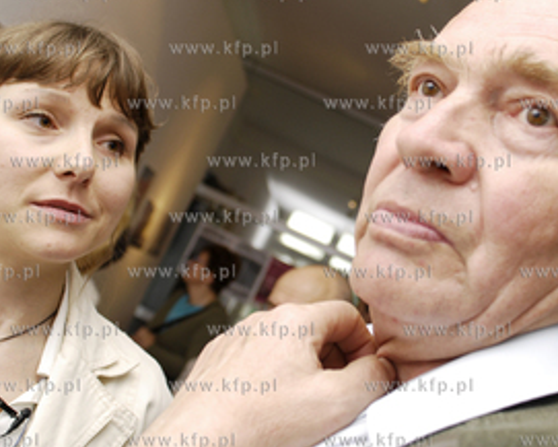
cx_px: 334
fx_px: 826
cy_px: 190
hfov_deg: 37.2
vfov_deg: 30.2
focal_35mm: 50
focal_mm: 24
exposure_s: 1/80
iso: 100
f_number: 4
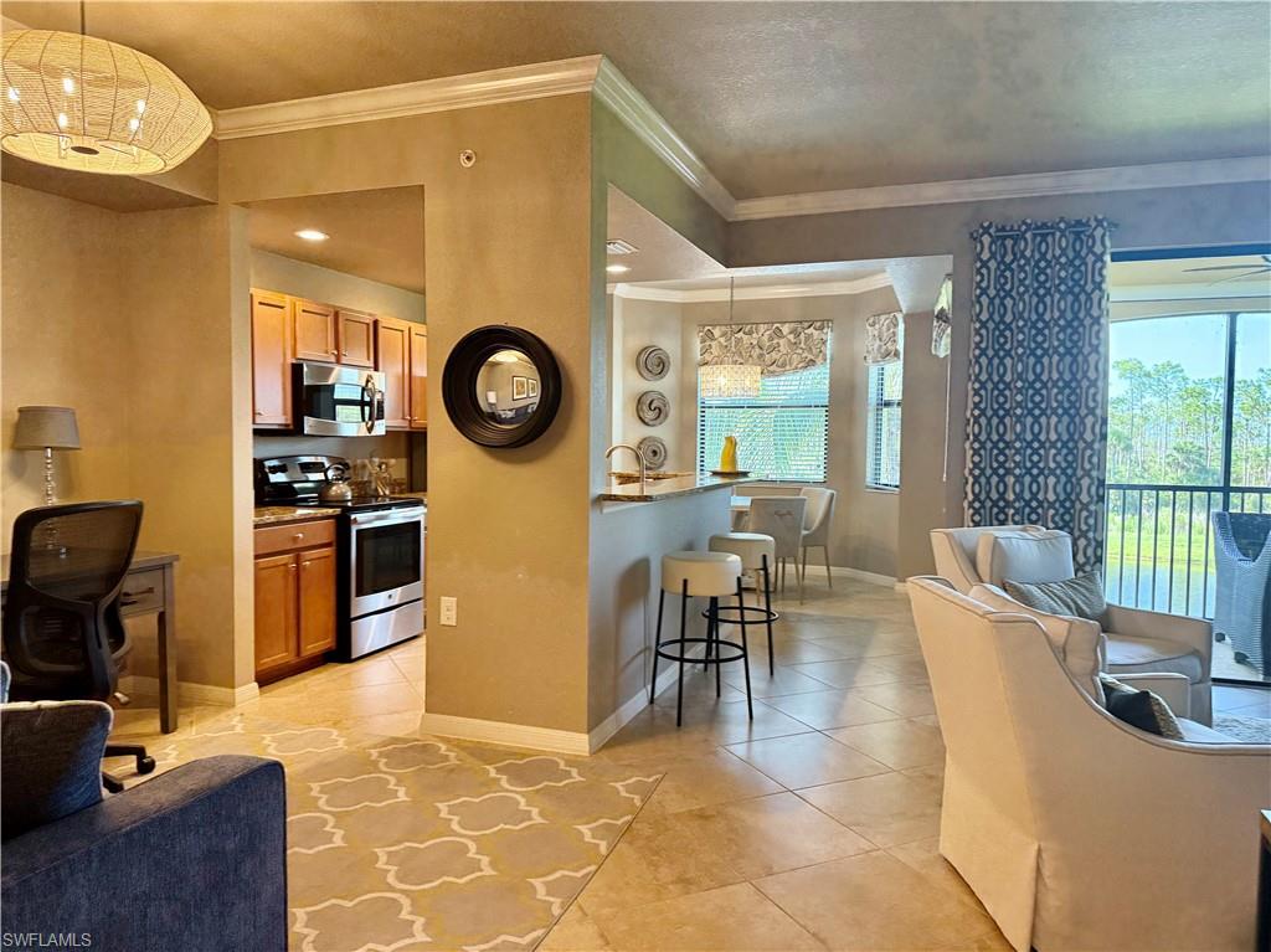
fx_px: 881
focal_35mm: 24
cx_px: 636
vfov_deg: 56.8
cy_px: 476
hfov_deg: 71.6
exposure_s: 1/120
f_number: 1.78
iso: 320
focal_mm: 6.76
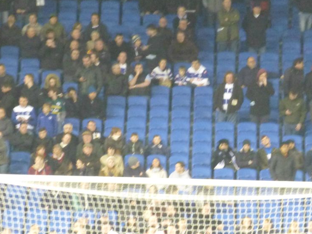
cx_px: 167
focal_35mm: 738
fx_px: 6653
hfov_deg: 2.7
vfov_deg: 2.0
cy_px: 125
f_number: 6.3
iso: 1600
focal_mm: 81.7
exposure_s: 1/10
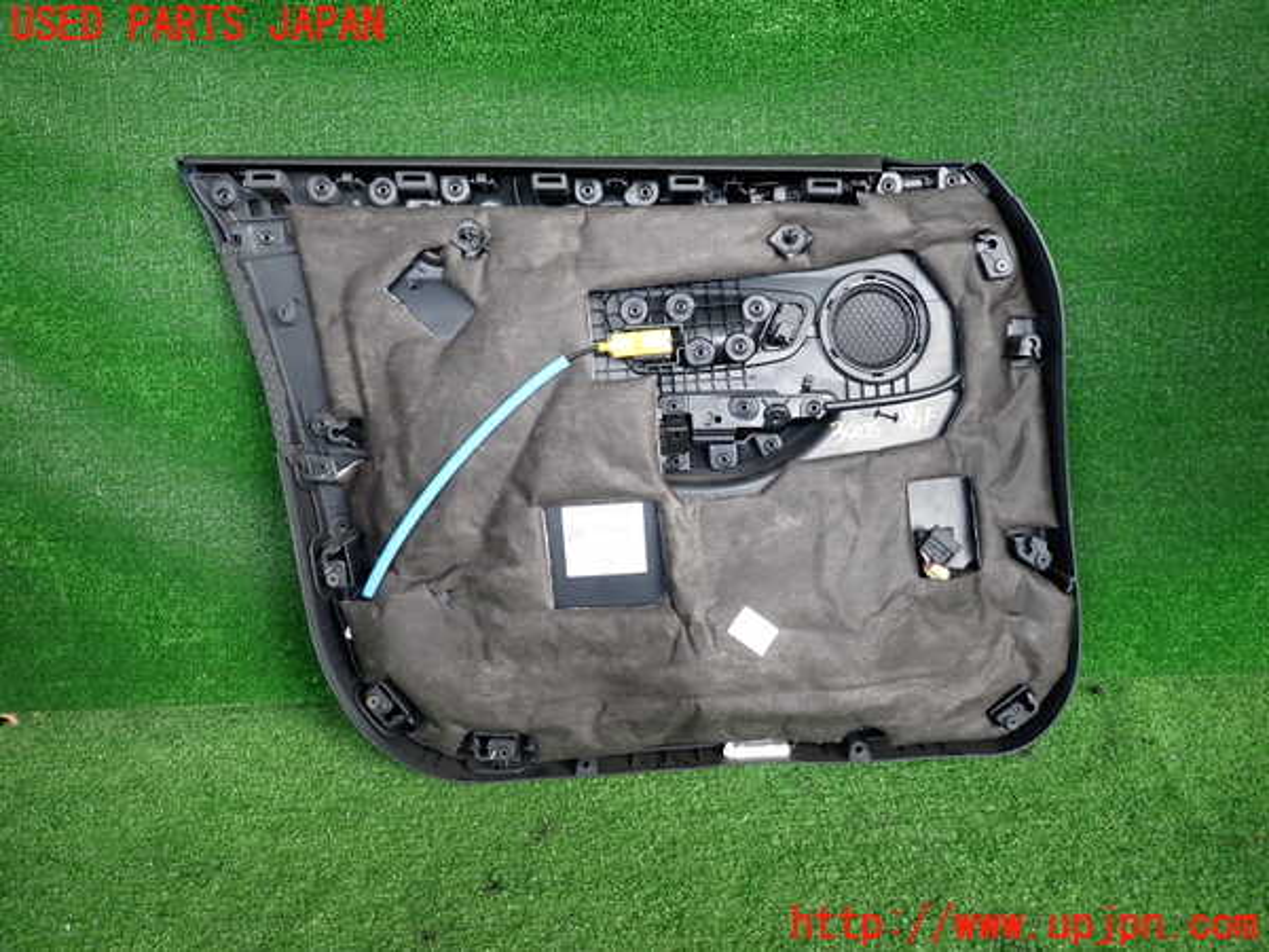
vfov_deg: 54.9
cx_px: 634
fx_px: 916
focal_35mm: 25
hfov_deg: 69.4
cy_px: 476
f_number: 2
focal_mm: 4.5
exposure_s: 1/125
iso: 200
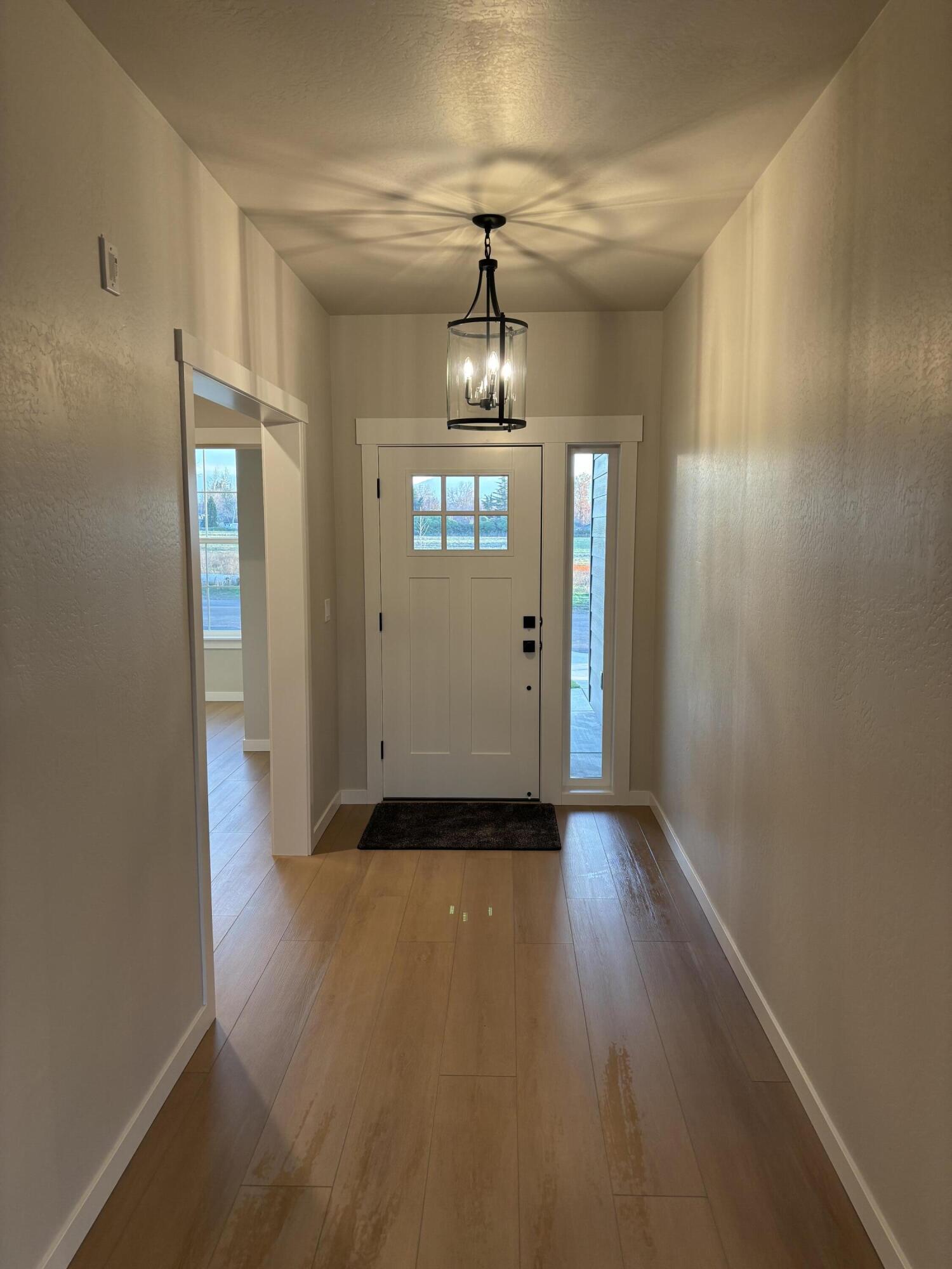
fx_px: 953
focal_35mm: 26
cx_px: 476
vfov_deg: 67.3
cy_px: 634
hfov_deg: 53.1
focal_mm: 5.96
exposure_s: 1/60
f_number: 1.6
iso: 100
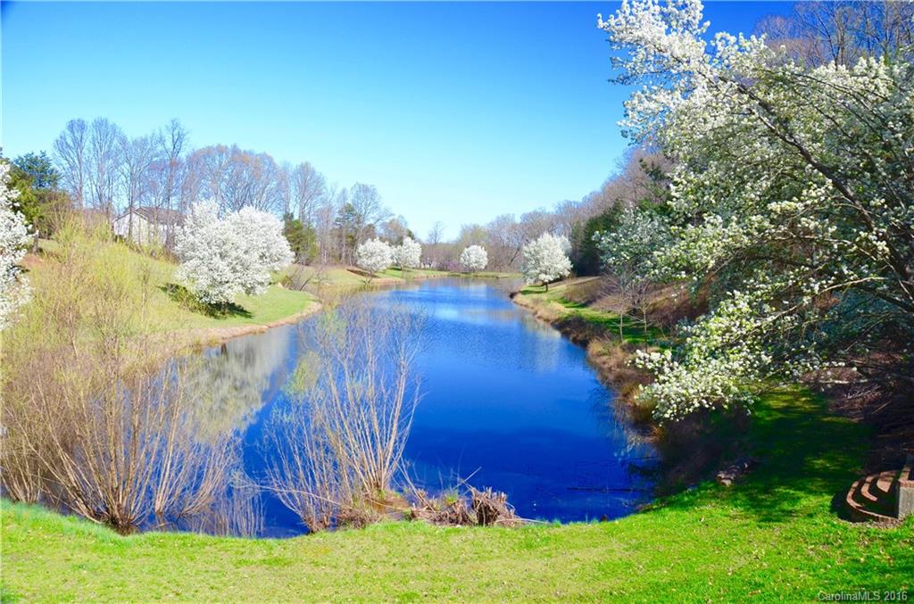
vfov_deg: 47.7
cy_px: 302
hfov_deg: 67.5
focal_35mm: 27
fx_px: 684
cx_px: 457
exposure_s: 1/80
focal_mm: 18
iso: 200
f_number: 10
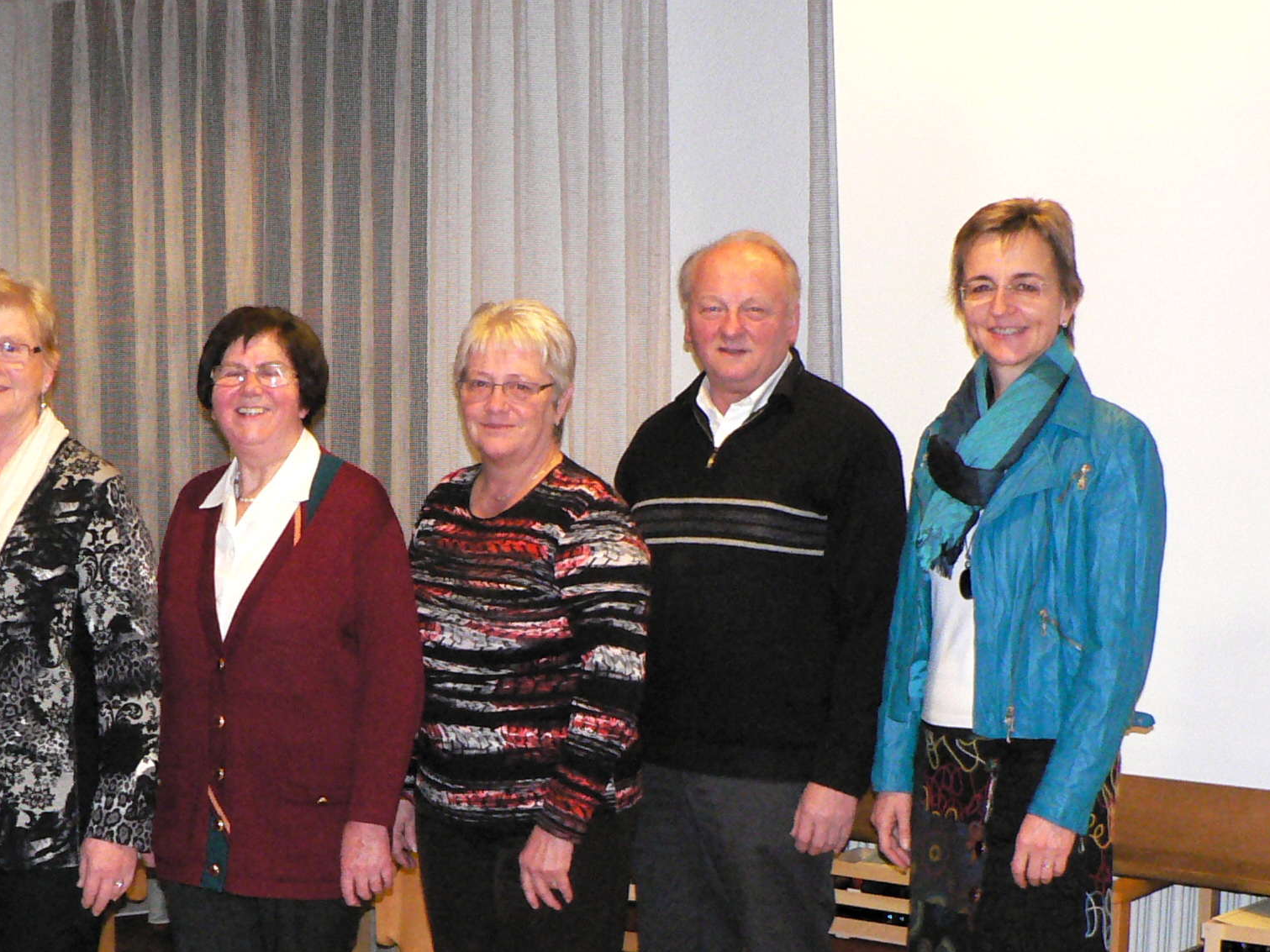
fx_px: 2238
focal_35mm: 61
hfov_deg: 31.3
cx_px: 361
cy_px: 772
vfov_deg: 23.6
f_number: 2.8
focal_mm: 6
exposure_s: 1/30
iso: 400
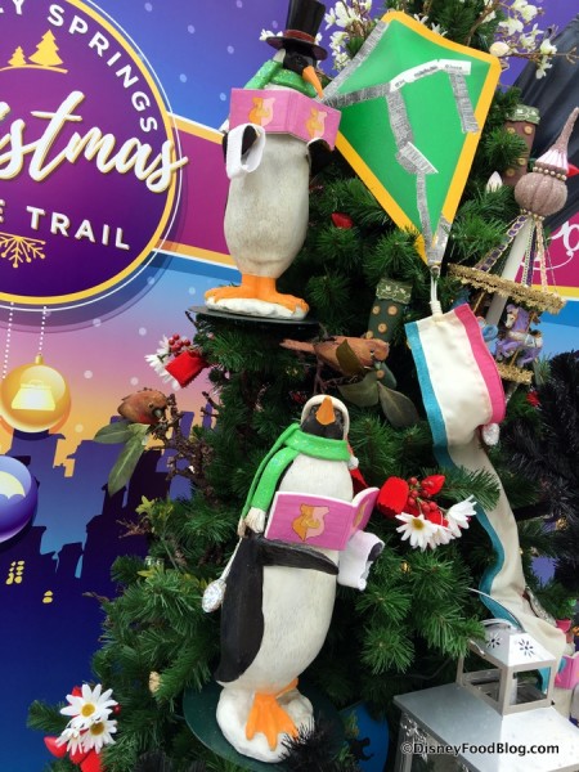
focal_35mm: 29
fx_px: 647
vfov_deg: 61.7
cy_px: 386
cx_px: 290
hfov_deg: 48.2
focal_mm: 4.15
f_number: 2.2
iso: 25
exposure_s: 1/366
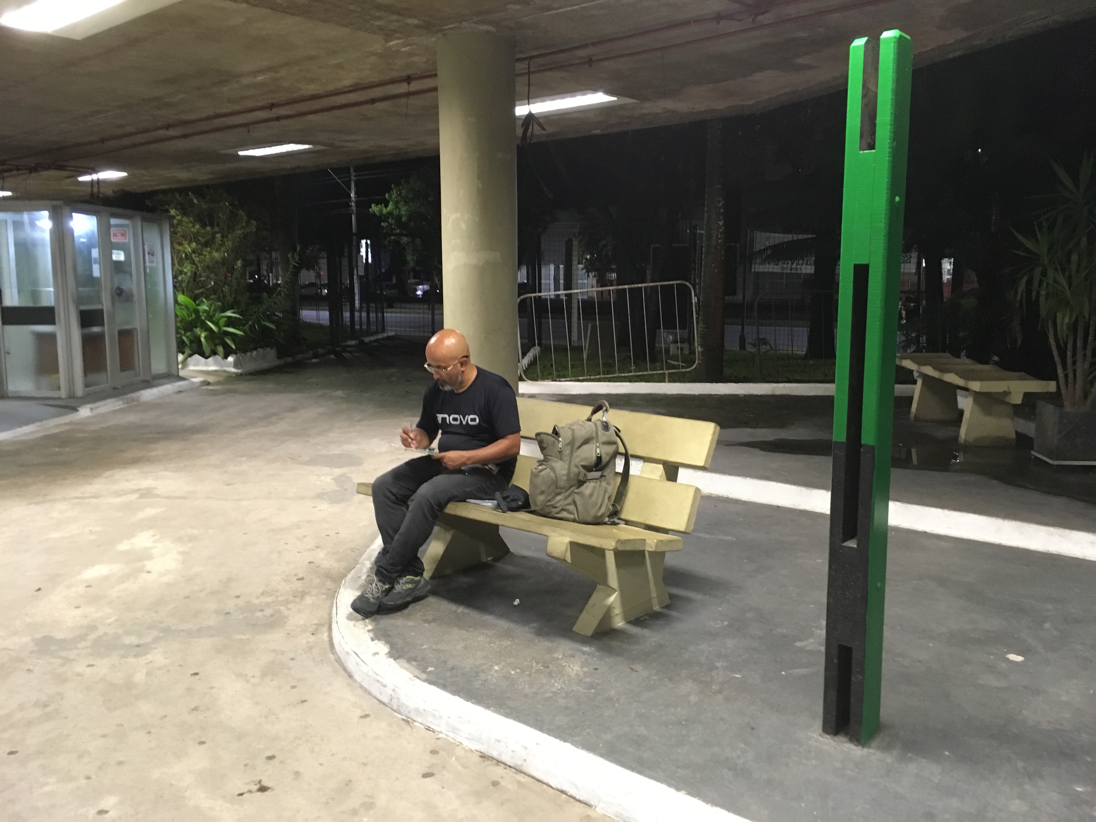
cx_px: 548
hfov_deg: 61.7
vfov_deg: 48.2
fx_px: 918
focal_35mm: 29
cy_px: 411
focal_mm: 4.15
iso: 200
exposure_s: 1/17
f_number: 2.2
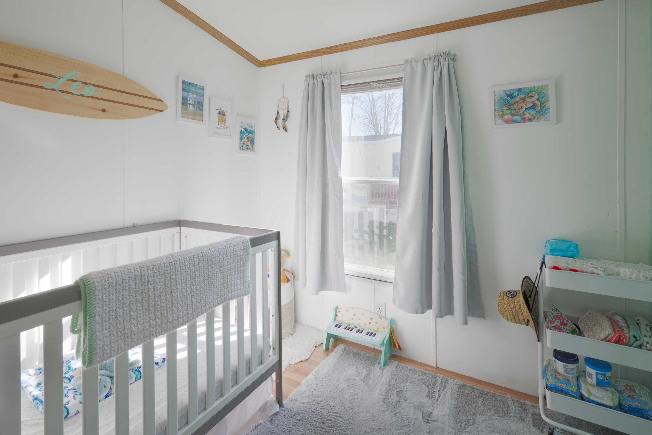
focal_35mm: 19
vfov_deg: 65.2
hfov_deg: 87.4
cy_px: 179
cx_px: 274
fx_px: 337
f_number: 7.1
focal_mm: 15.5
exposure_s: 1/60
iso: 250
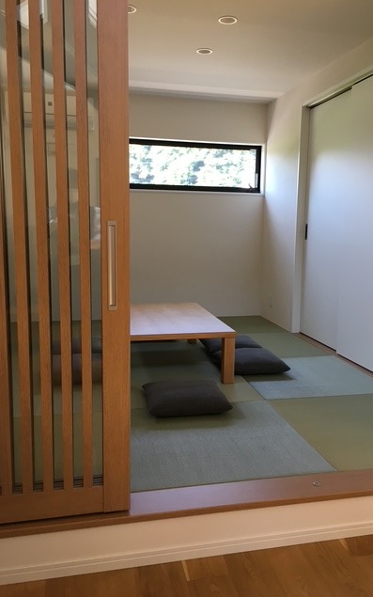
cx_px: 210
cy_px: 300
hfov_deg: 40.5
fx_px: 504
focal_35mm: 31
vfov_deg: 61.2
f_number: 2.2
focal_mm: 4.15
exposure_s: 1/30
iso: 50
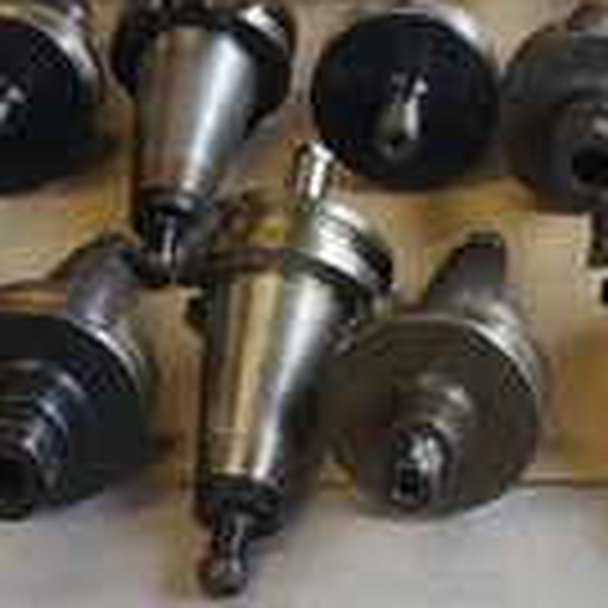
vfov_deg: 16.0
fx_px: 2166
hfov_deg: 15.1
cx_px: 824
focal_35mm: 109
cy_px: 320
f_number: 4
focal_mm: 16
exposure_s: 1/160
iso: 1250
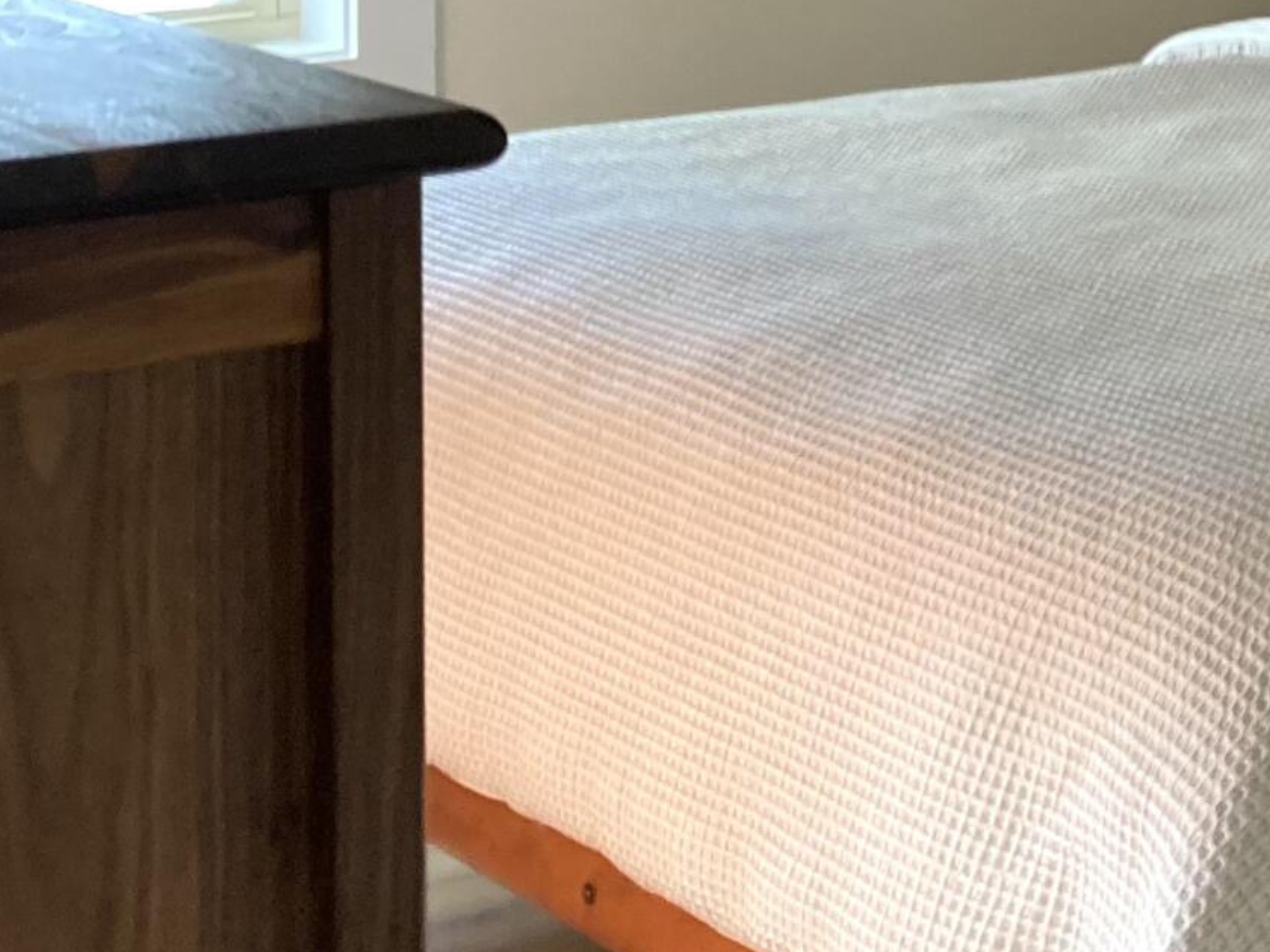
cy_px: -60
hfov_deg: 18.5
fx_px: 3669
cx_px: 1559
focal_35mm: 100
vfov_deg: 14.5
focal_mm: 3.99
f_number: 1.8
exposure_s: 1/60
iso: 100
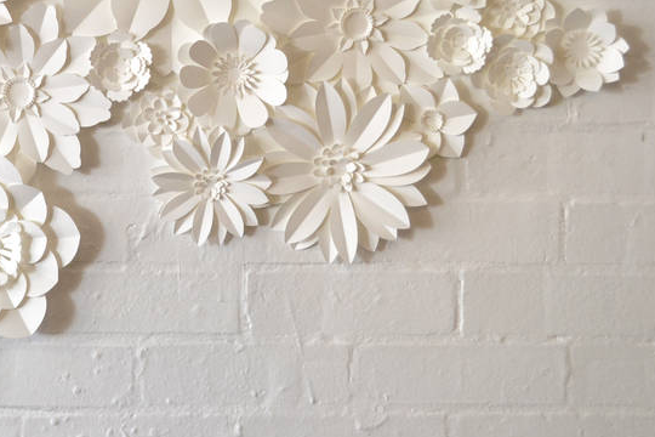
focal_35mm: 80
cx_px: 142
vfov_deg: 16.9
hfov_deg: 25.0
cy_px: 81
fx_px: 1455
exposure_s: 1/40
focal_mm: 32
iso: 400
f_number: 4.8
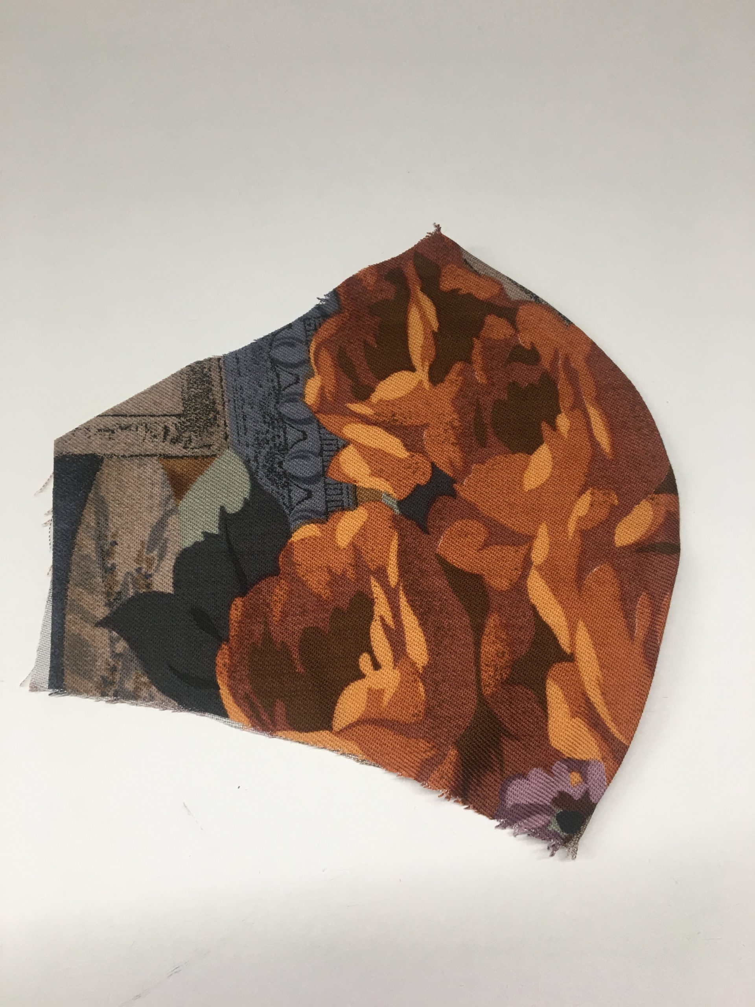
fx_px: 843
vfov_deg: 61.7
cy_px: 504
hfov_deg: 48.2
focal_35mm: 29
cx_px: 378
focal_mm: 4.15
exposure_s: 1/33
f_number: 2.2
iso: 40
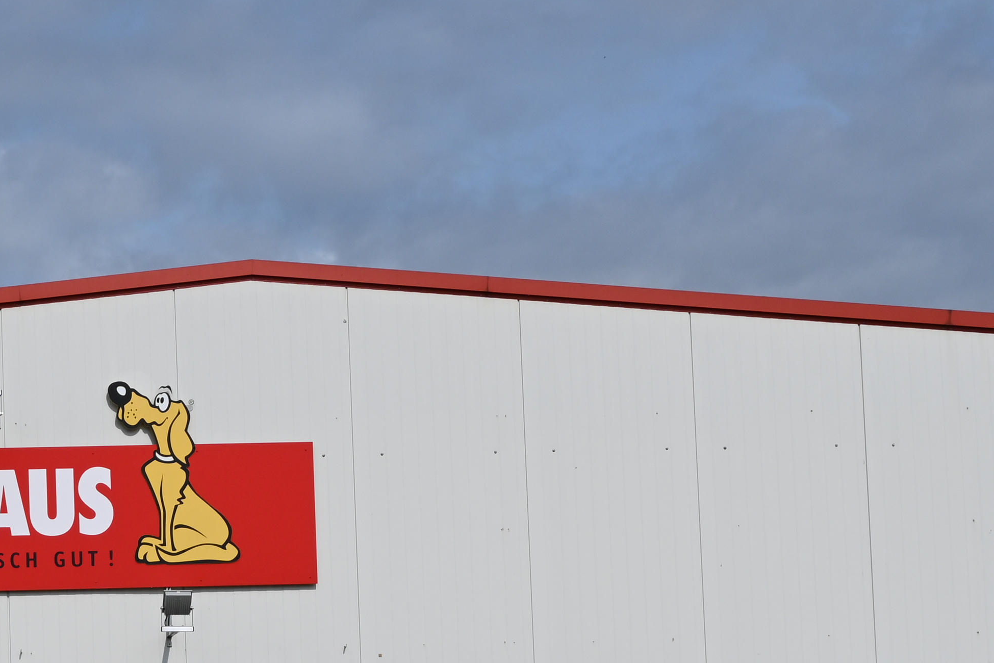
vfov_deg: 13.4
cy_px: 630
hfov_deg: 19.8
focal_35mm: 101
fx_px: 2780
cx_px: 39
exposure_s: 1/640
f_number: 9
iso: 100
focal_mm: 23.5
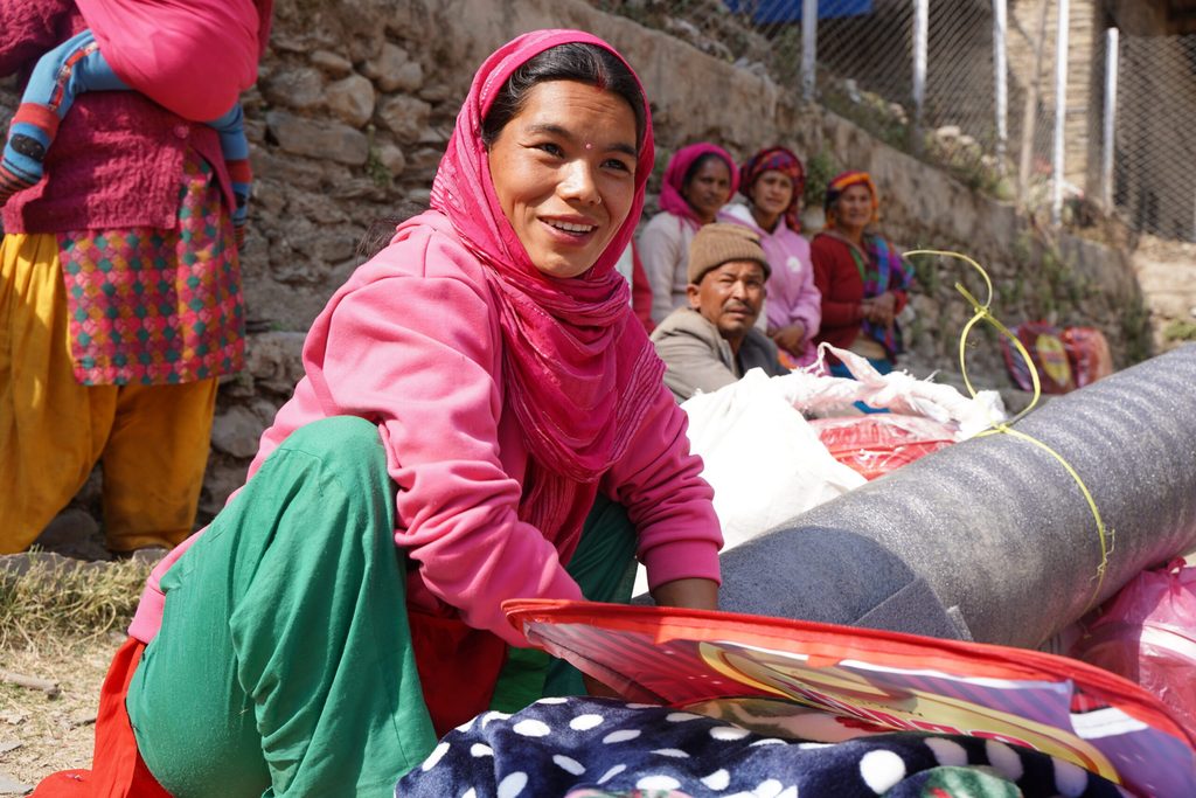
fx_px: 1462
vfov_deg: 30.5
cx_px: 598
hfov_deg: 44.5
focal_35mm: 44
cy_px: 399
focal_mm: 44
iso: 100
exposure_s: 1/200
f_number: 6.3
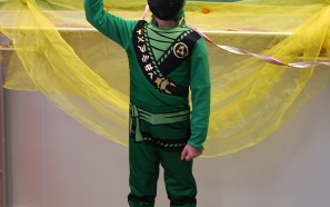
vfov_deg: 14.8
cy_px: 32
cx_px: 164
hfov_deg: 23.5
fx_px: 792
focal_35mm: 88
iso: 250
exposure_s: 1/30
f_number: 4.8
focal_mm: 38
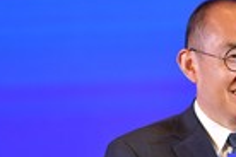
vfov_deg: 2.4
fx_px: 3802
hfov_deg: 3.6
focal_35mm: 580
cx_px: 248
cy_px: 127
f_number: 2.8
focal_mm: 200
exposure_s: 1/500
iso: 1000
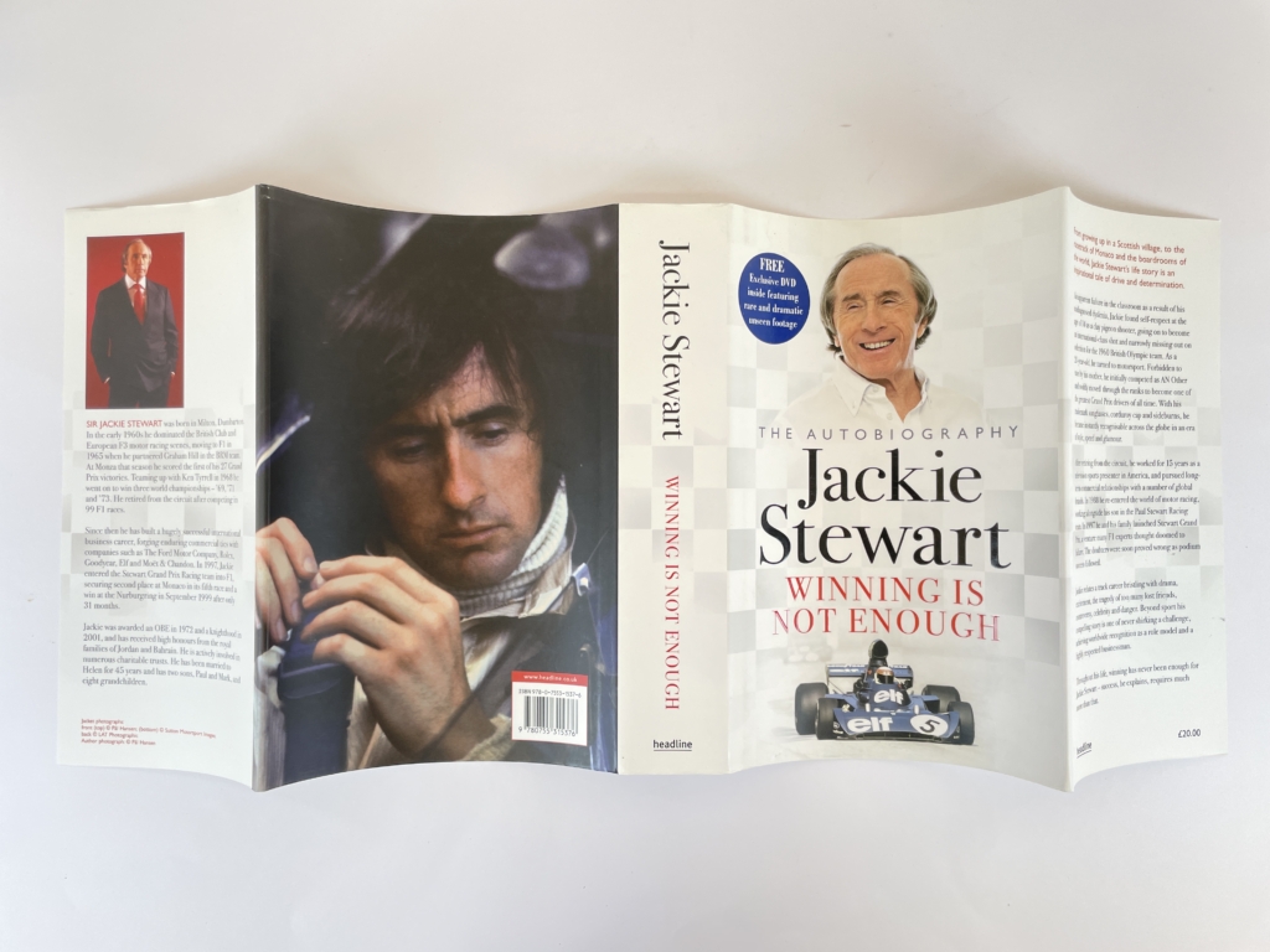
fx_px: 954
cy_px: 476
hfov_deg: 67.3
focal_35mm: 26
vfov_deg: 53.1
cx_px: 635
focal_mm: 4.2
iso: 32
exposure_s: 1/255
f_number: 1.6
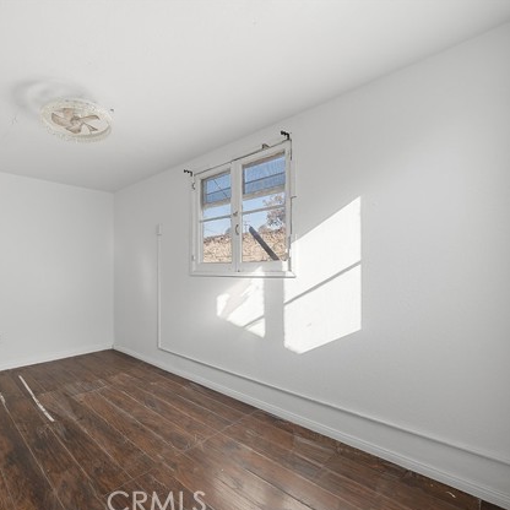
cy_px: 259
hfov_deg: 80.8
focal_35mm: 17
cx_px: 164
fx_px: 283
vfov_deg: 84.0
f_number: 4.5
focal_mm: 13
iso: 200
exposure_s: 1/50
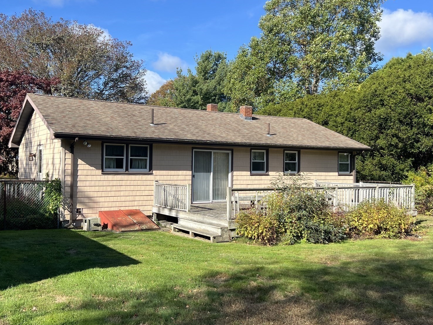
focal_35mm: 36
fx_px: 450
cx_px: 202
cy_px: 171
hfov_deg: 51.3
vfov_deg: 39.6
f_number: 1.5
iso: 50
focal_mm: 5.7
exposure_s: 1/2632
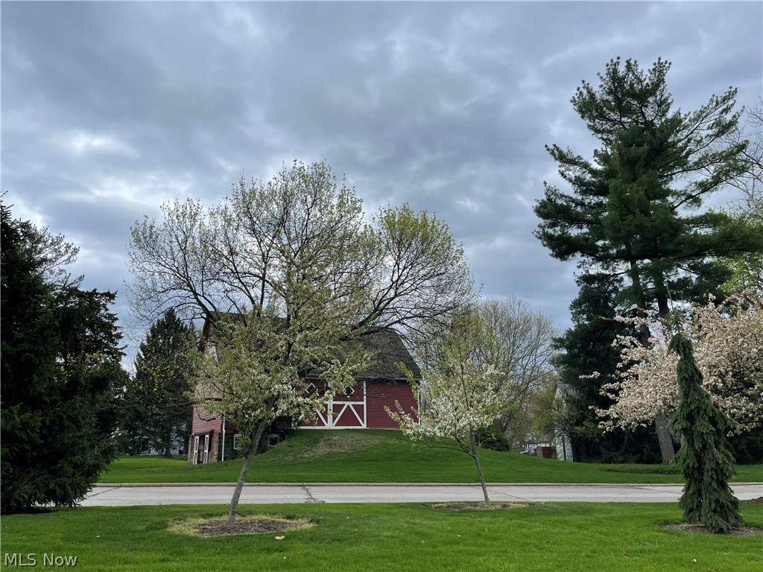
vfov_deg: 54.9
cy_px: 286
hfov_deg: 69.4
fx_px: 551
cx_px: 382
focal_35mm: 25
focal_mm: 5.1
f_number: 1.6
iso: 32
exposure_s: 1/2012
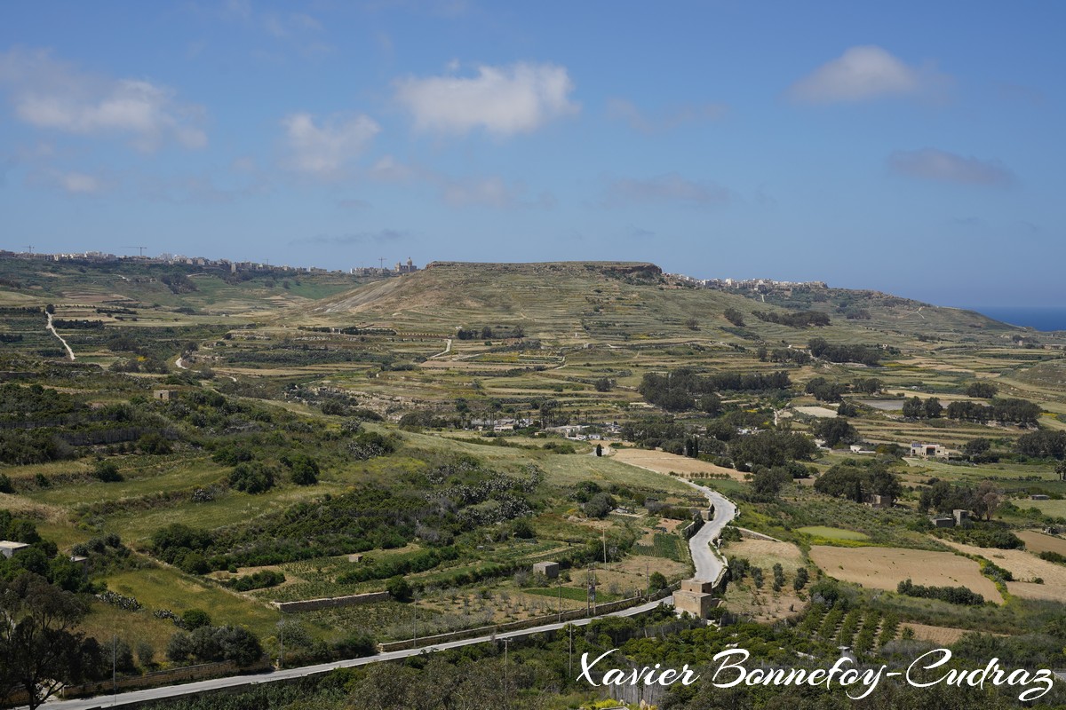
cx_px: 533
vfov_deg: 28.6
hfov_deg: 41.9
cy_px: 355
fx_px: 1392
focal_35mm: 47
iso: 100
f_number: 8
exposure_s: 1/400
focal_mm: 47
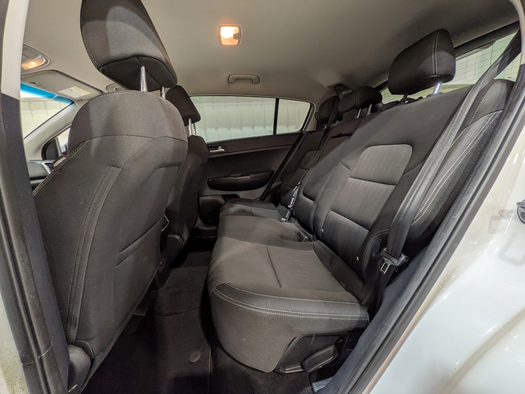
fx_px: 212
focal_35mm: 14
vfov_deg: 85.7
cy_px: 197
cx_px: 262
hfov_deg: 102.1
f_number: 2.2
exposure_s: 1/33.3
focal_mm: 1.83
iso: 62
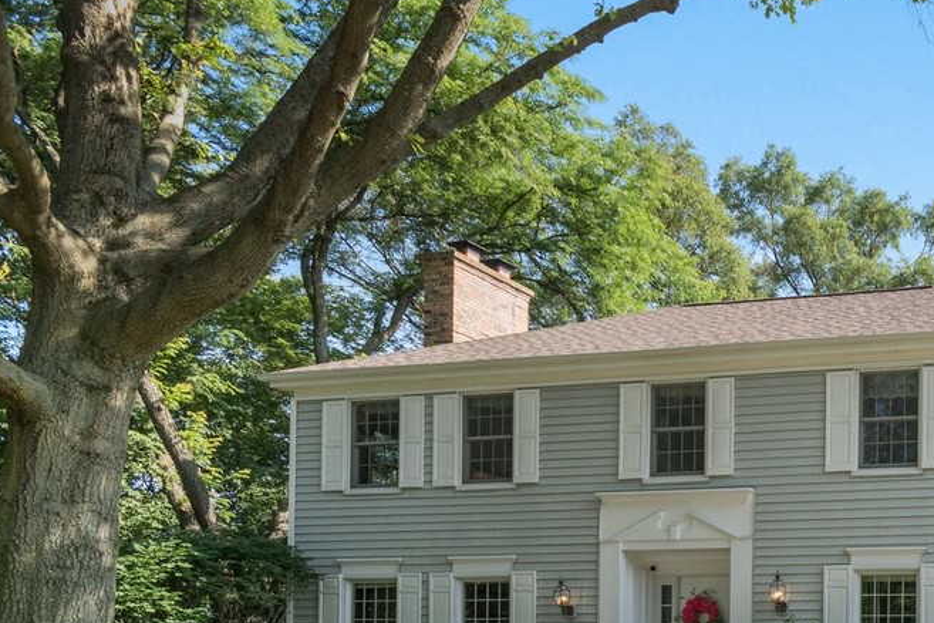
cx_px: 1073
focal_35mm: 37
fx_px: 960
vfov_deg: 32.8
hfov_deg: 39.9
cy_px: 633
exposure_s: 1/400
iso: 200
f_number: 9
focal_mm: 10
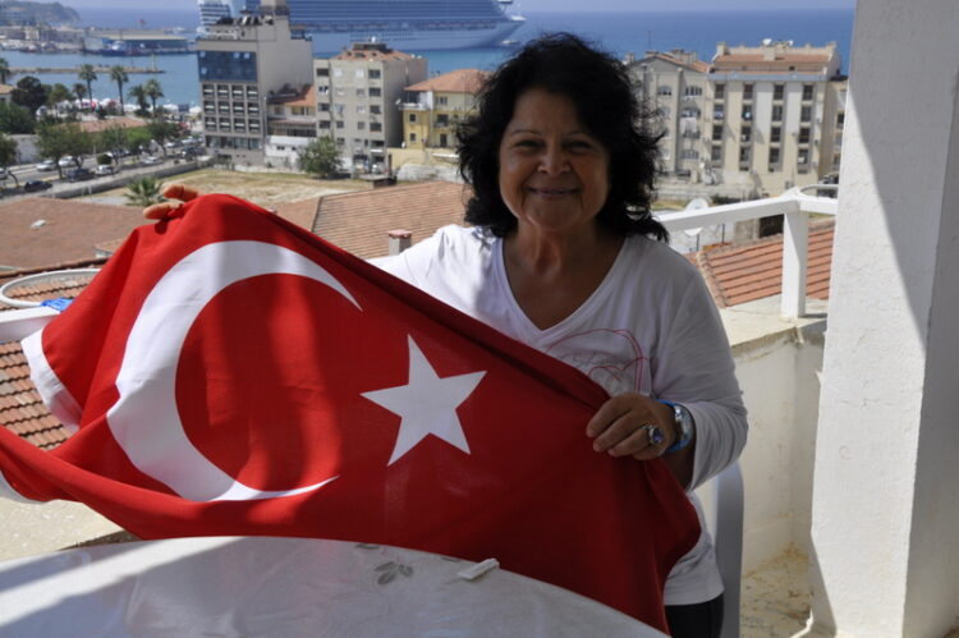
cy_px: 319
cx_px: 480
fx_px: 1198
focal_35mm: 45
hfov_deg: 43.6
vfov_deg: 29.8
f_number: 10
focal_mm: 30
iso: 200
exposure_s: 1/400
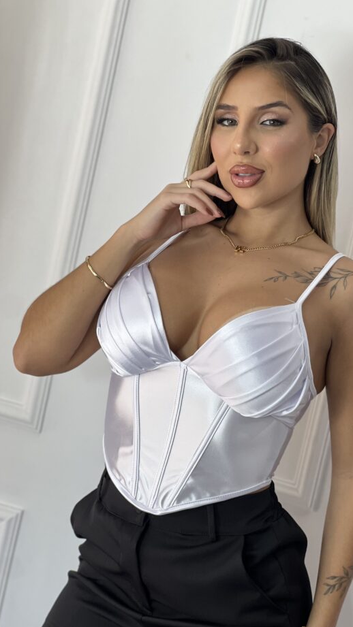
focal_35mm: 85
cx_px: 233
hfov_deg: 14.2
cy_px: 317
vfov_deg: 25.0
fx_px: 1415
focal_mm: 9
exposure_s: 1/120
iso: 64
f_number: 2.8
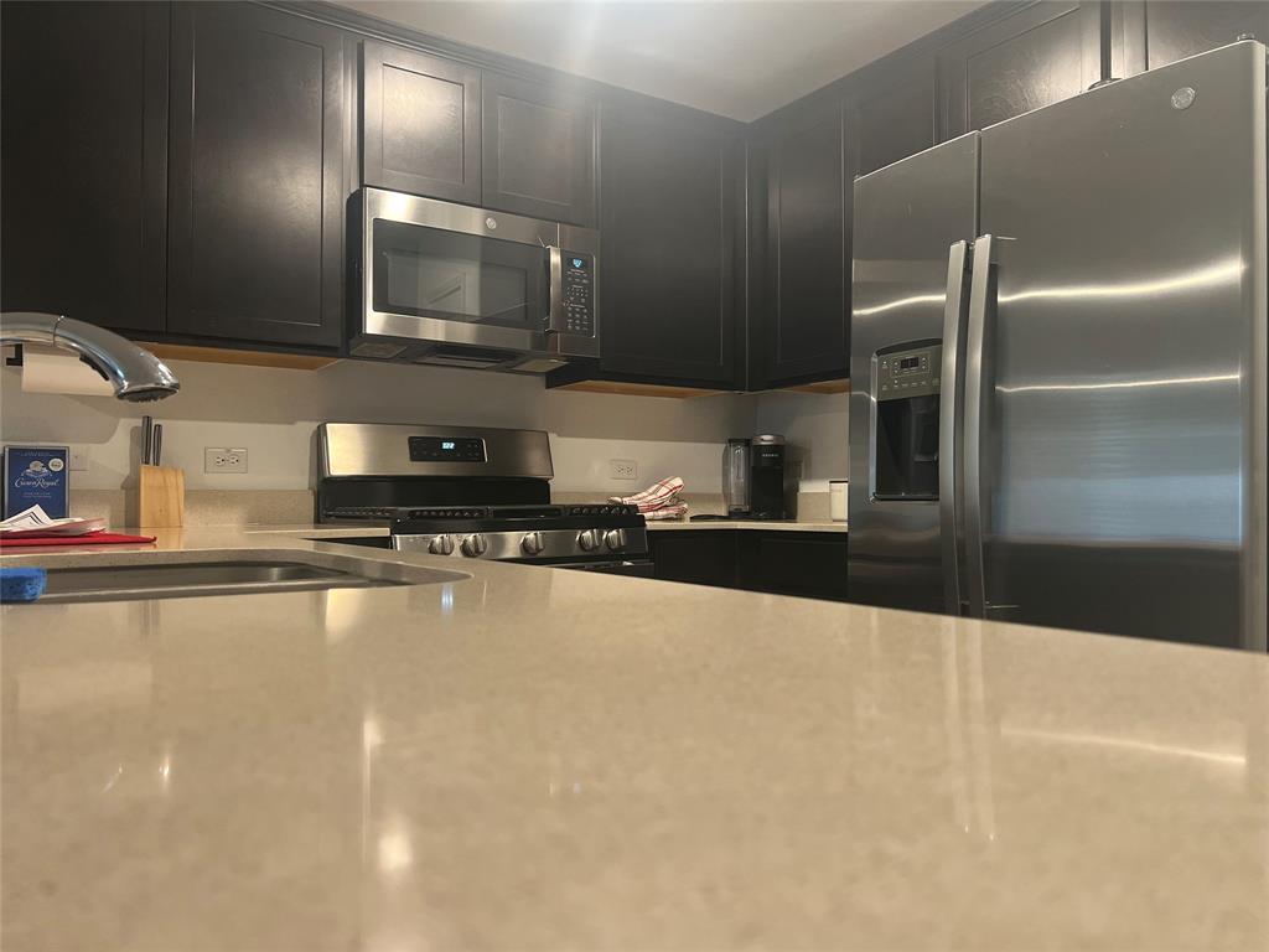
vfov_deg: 53.1
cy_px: 476
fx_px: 953
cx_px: 634
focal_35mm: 26
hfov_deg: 67.3
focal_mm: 5.7
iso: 320
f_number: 1.5
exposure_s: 1/60
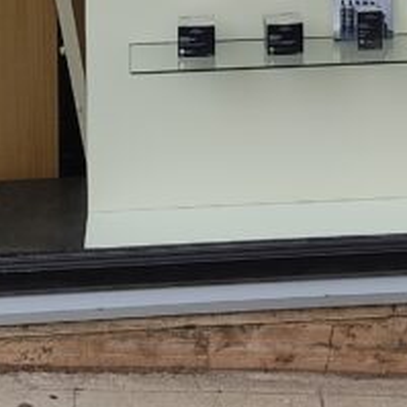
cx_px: 309
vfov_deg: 13.4
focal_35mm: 118
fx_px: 1570
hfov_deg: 14.7
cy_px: -313
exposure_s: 1/129
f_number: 1.79
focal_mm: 4.74
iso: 100
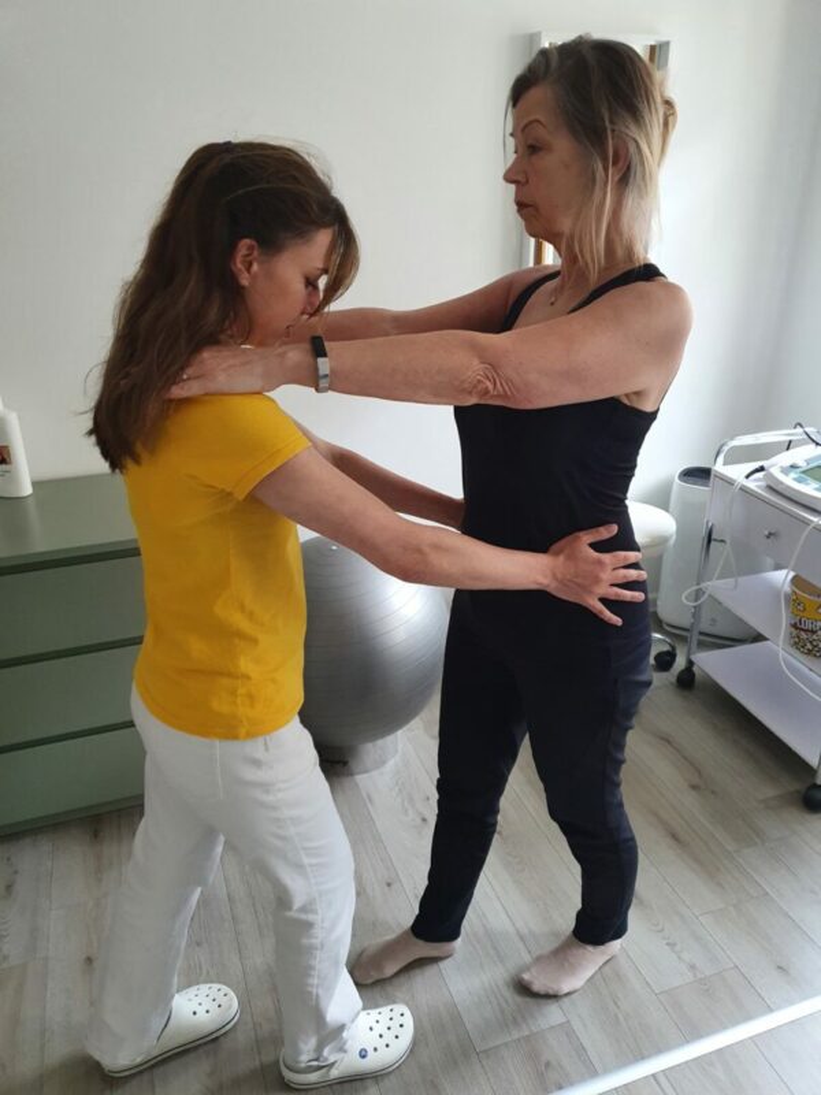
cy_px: 548
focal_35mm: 26
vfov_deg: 67.3
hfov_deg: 53.1
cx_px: 410
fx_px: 822
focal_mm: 4.32
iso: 320
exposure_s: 1/50
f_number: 1.5
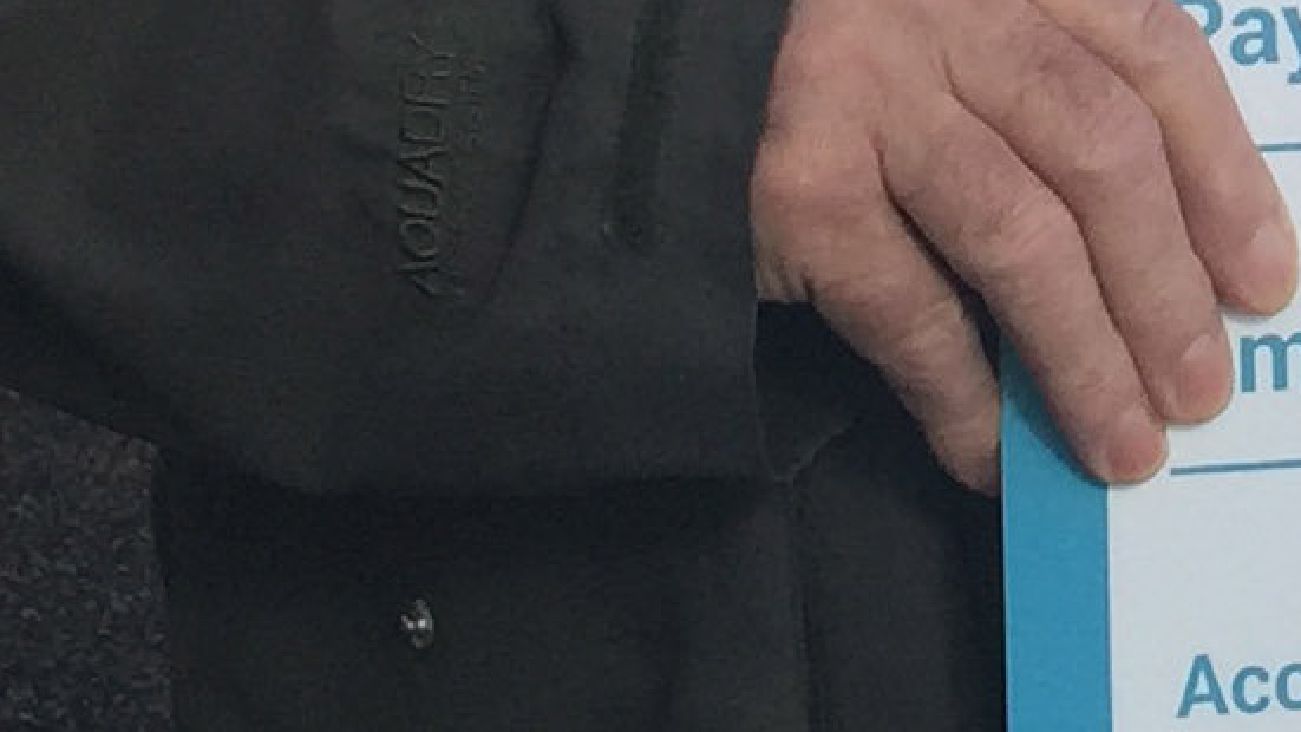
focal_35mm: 187
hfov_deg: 11.0
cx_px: 2078
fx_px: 6451
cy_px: -852
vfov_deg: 6.3
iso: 32
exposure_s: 1/1464
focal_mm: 4.15
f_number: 2.2
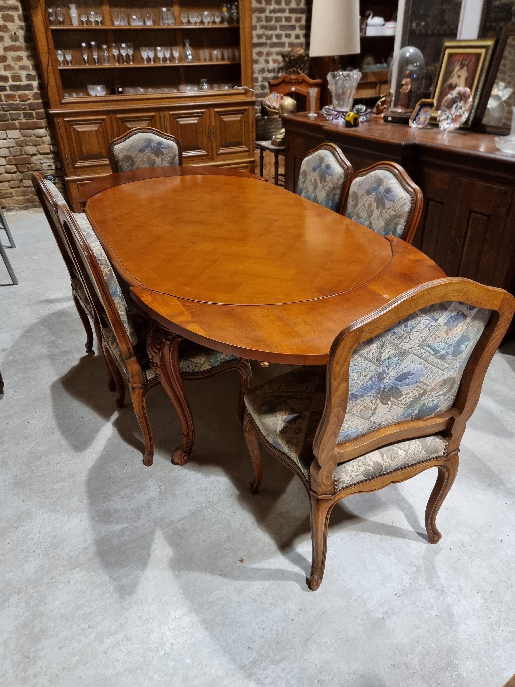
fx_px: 496
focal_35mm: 25
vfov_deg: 69.4
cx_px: 252
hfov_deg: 54.9
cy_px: 345
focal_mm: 6.7
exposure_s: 1/33
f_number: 1.8
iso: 640
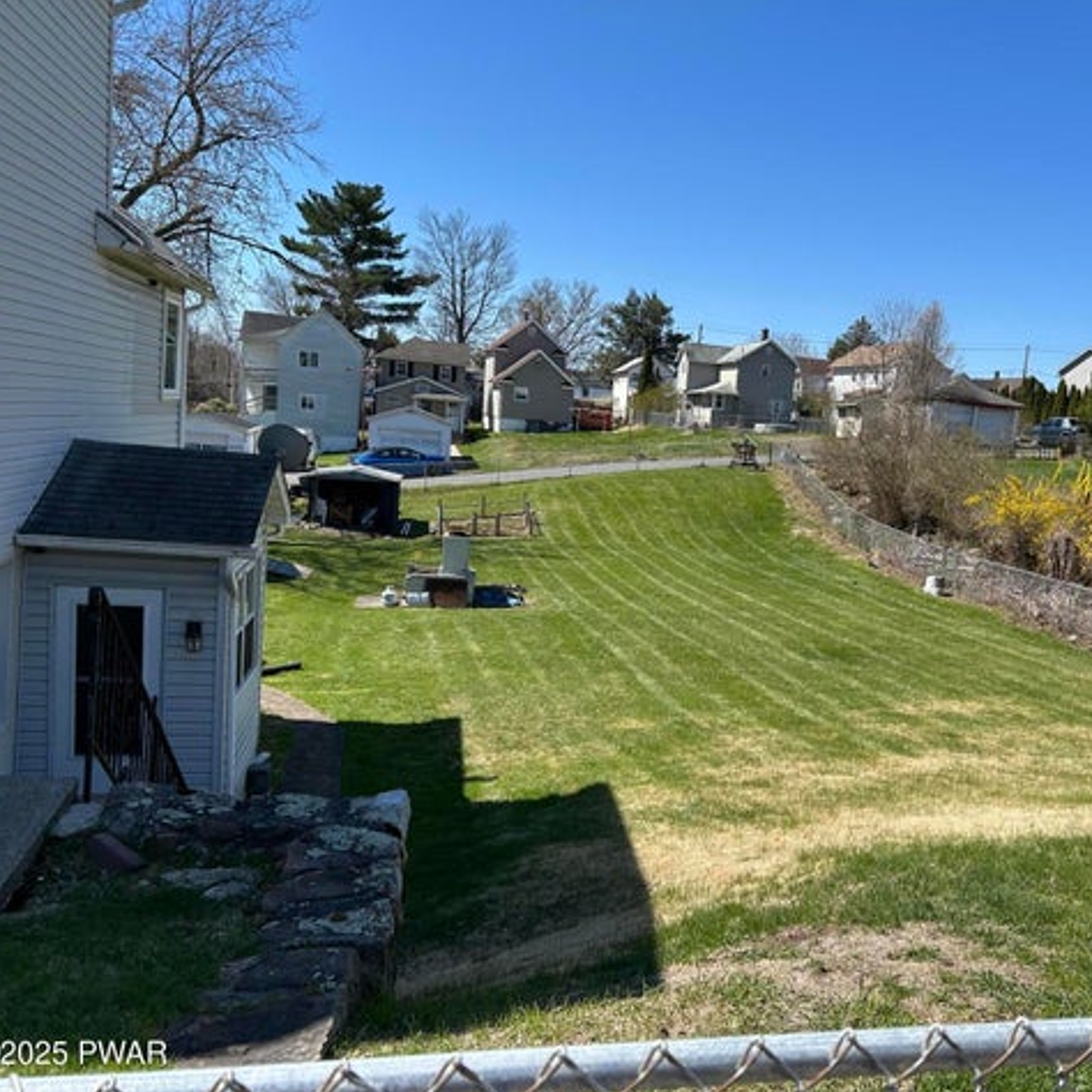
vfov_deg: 52.5
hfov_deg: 51.7
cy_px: 551
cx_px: 710
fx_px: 1106
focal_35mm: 31
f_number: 1.5
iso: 50
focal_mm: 5.7
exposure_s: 1/3165
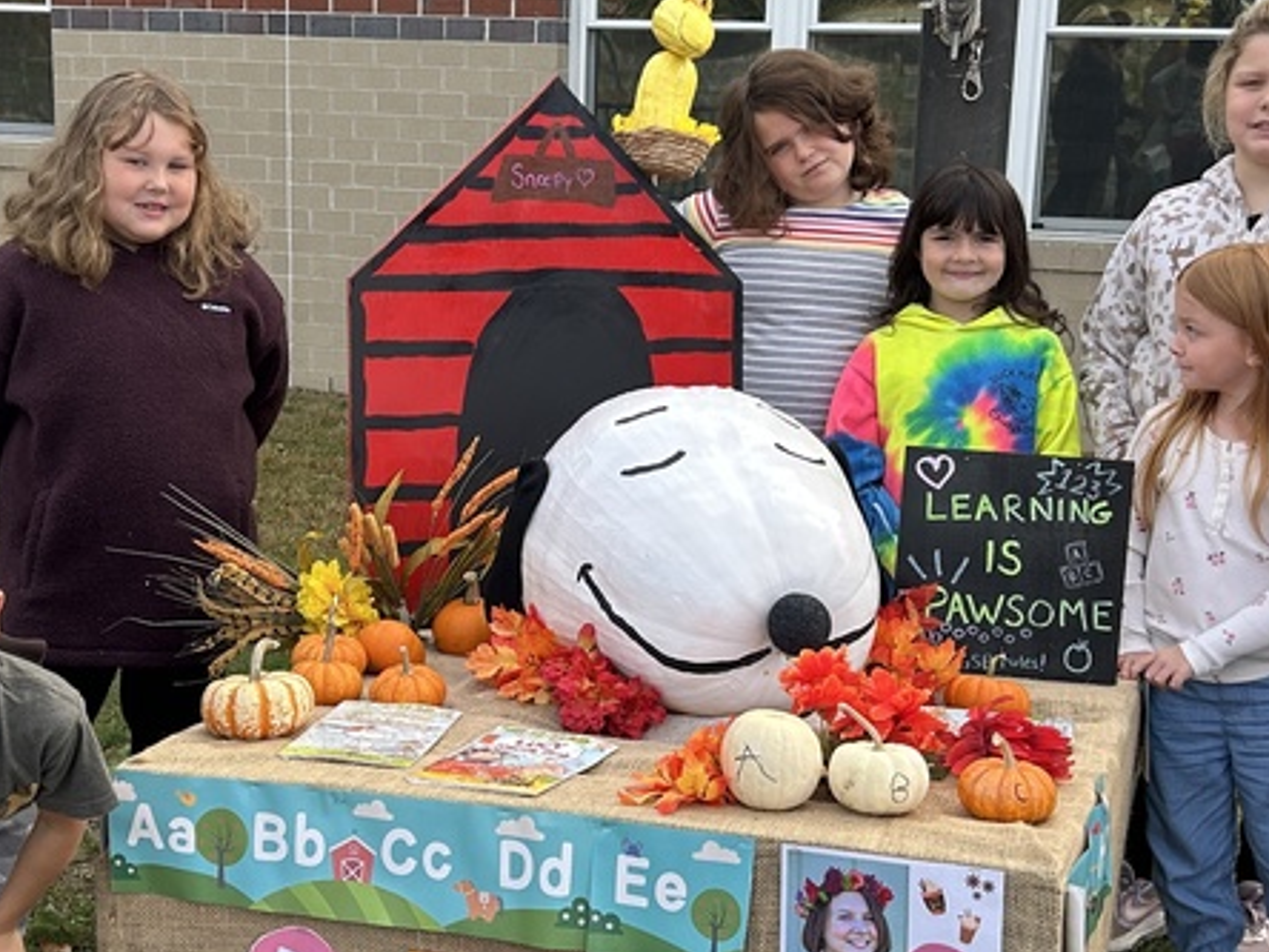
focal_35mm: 60
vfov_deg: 24.4
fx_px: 2200
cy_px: 509
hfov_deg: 32.1
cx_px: 512
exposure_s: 1/552
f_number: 1.5
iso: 50
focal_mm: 5.7
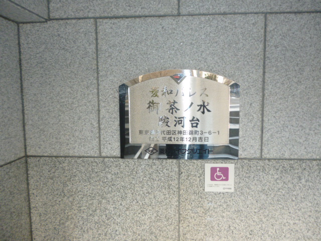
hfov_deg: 63.4
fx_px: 260
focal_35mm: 28
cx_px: 160
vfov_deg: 49.7
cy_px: 120
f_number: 3.1
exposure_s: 1/60
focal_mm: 5
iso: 200
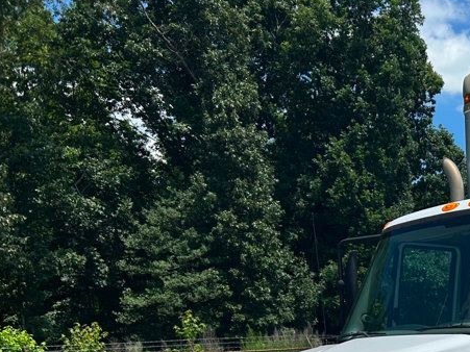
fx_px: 801
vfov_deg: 23.5
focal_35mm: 59
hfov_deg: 29.3
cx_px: 527
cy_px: 374
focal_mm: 5.7
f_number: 1.5
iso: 50
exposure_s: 1/7463
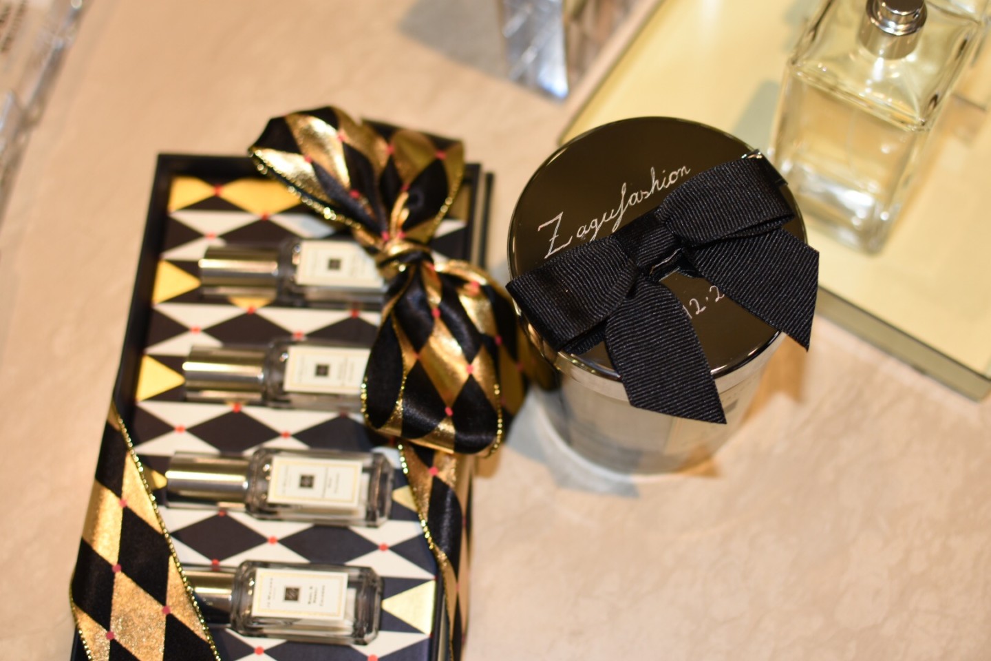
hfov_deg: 37.9
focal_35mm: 52
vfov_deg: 25.8
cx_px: 496
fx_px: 1445
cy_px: 330
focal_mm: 35
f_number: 2.8
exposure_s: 1/160
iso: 100
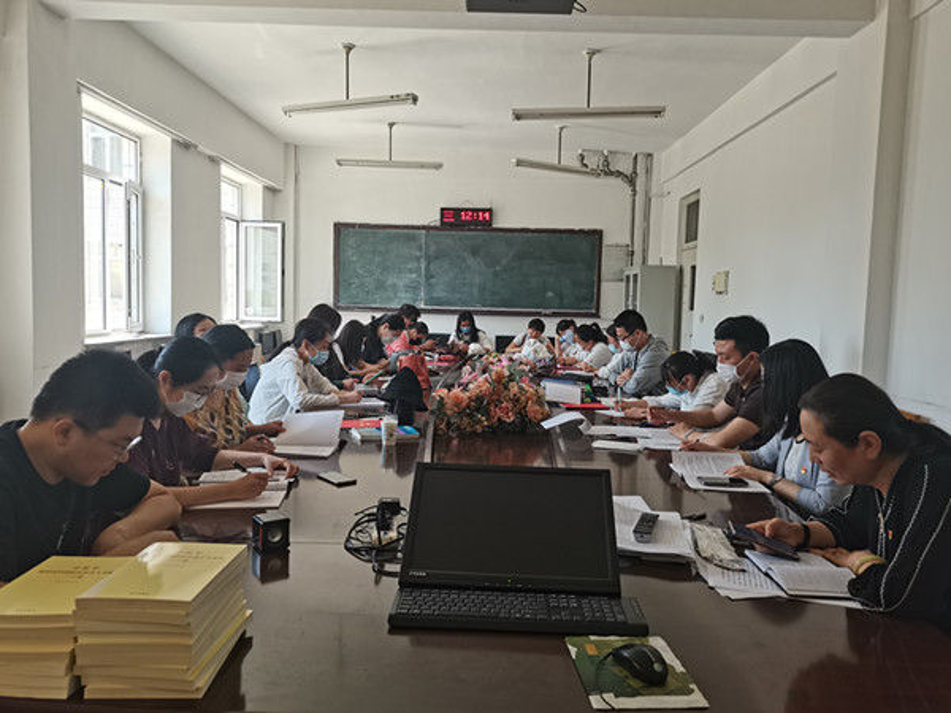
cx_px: 476
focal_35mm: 26
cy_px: 356
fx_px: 714
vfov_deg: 53.1
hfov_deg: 67.3
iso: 80
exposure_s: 1/100
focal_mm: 5.58
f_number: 1.8
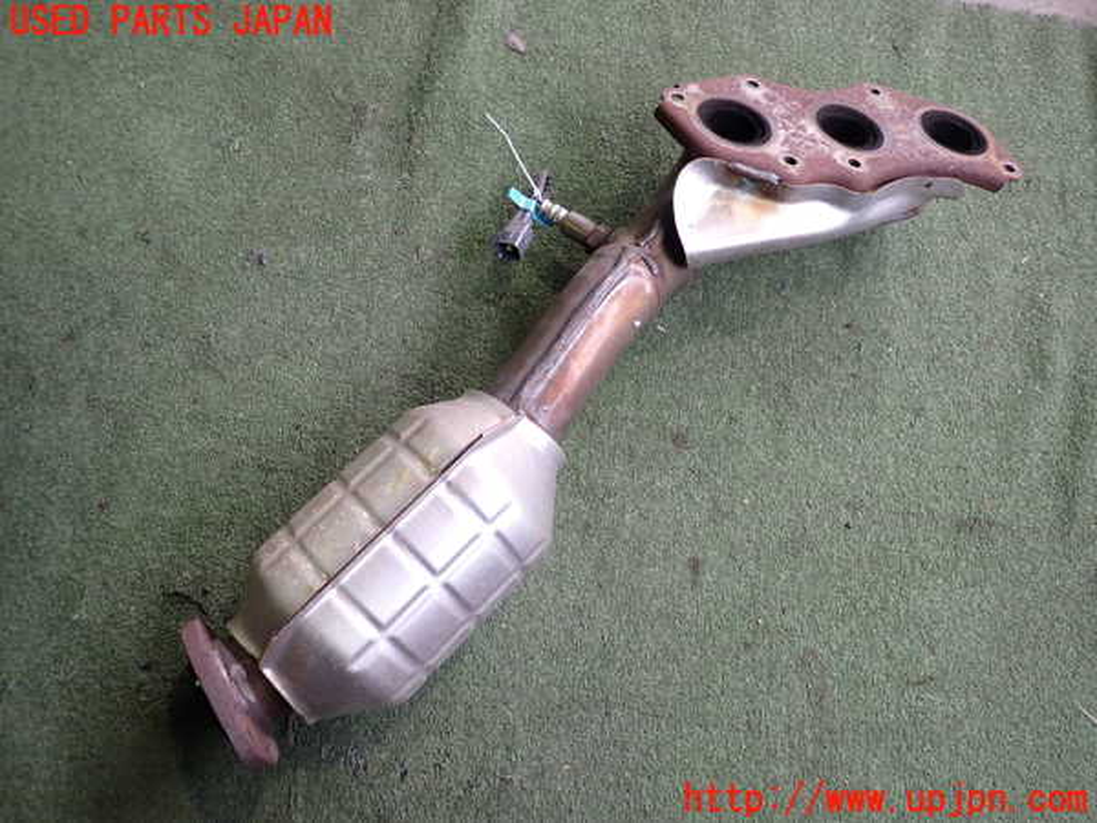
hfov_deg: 69.4
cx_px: 548
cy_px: 412
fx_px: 792
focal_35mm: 25
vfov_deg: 54.9
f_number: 2
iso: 200
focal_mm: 4.5
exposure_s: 1/80
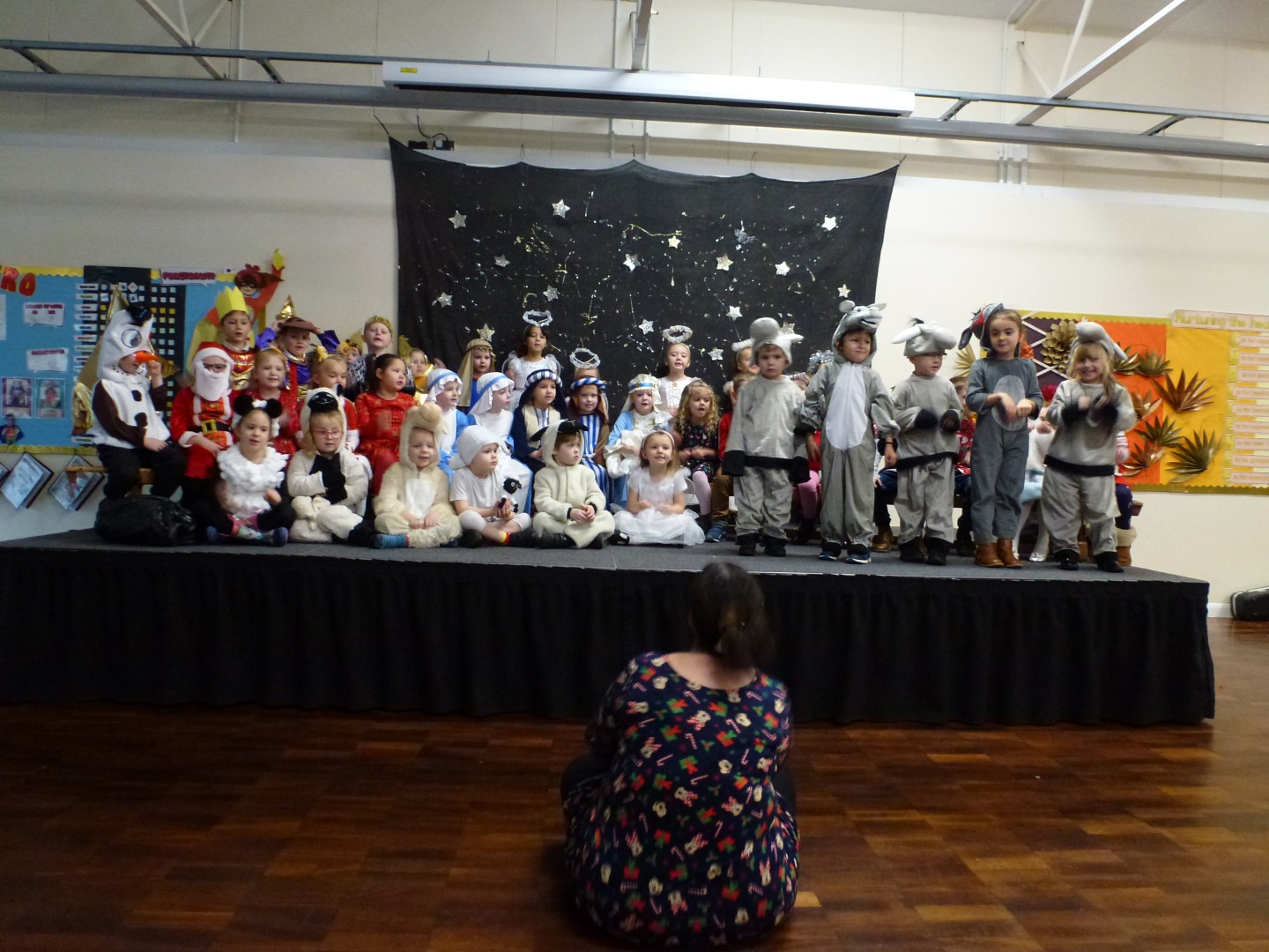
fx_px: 880
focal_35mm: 24
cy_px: 476
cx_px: 634
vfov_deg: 56.8
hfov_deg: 71.6
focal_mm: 4.3
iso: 400
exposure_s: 1/10
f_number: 3.3
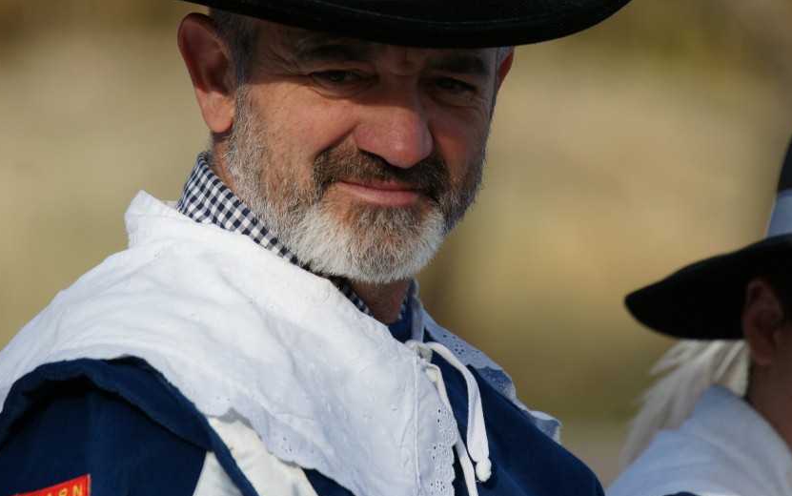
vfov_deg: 2.3
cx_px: 390
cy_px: 152
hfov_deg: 3.7
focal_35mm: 565
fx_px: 12199
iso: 250
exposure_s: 1/640
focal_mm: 400
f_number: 6.3
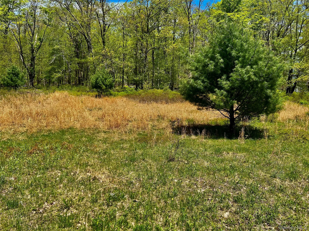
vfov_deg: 53.1
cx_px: 154
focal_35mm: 26
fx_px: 232
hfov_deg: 67.3
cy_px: 116
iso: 50
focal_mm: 5.7
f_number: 1.5
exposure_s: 1/2457
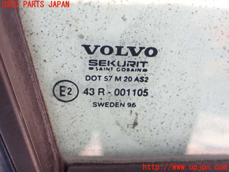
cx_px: 114
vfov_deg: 33.6
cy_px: 86
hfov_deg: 43.9
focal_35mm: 43
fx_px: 284
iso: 250
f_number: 2.9
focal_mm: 7.86
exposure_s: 1/40
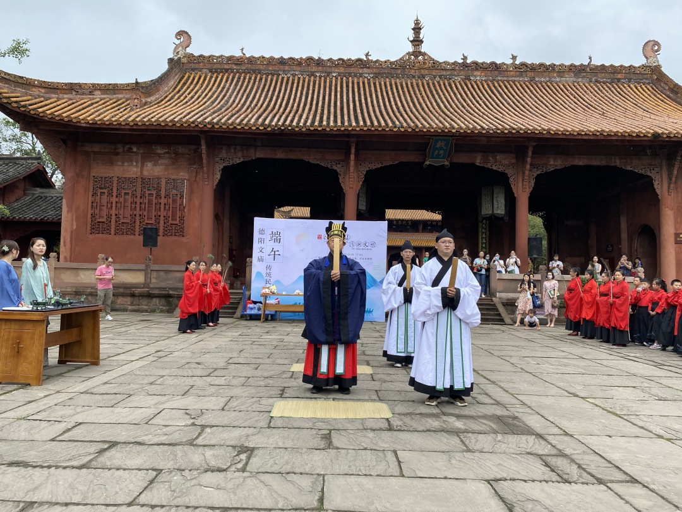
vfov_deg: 53.1
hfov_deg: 67.3
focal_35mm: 26
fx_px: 512
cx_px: 341
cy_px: 256
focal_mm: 4.25
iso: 32
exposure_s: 1/1053
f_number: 1.8
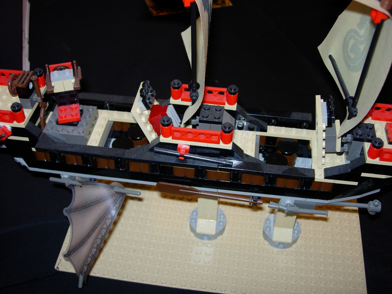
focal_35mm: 41
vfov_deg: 35.1
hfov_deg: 45.8
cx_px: 196
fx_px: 464
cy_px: 147
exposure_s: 1/64
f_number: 2.9
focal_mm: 8.5
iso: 79
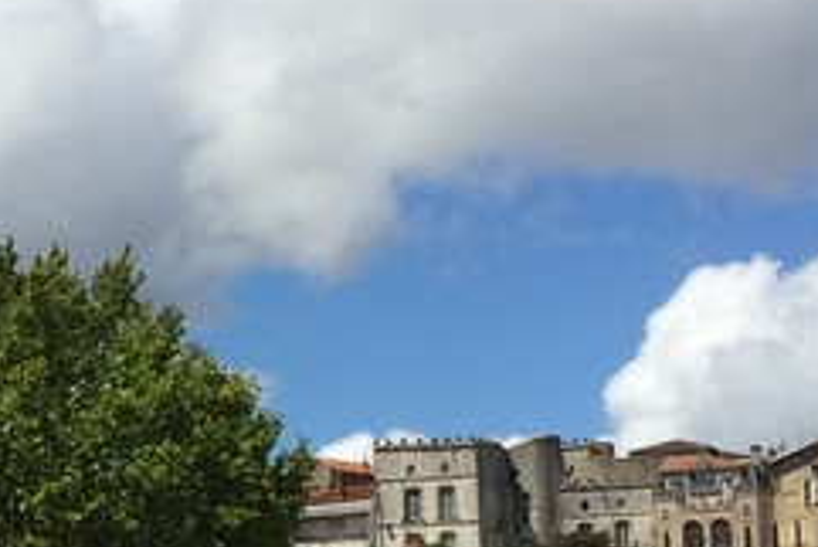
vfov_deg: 10.6
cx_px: -227
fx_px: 2910
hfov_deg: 15.3
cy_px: 601
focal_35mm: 128
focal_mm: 4.15
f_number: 2.2
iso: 40
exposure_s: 1/4566
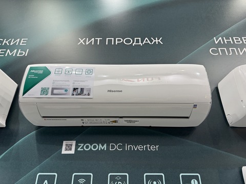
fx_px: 171
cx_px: 123
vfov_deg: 56.8
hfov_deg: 71.6
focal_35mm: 24
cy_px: 92
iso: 64
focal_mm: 6.76
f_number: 1.78
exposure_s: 1/100
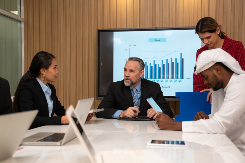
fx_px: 340
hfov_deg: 39.6
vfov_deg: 27.0
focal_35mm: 50
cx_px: 122
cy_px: 82
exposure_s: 1/100
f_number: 3.2
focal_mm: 50
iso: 250
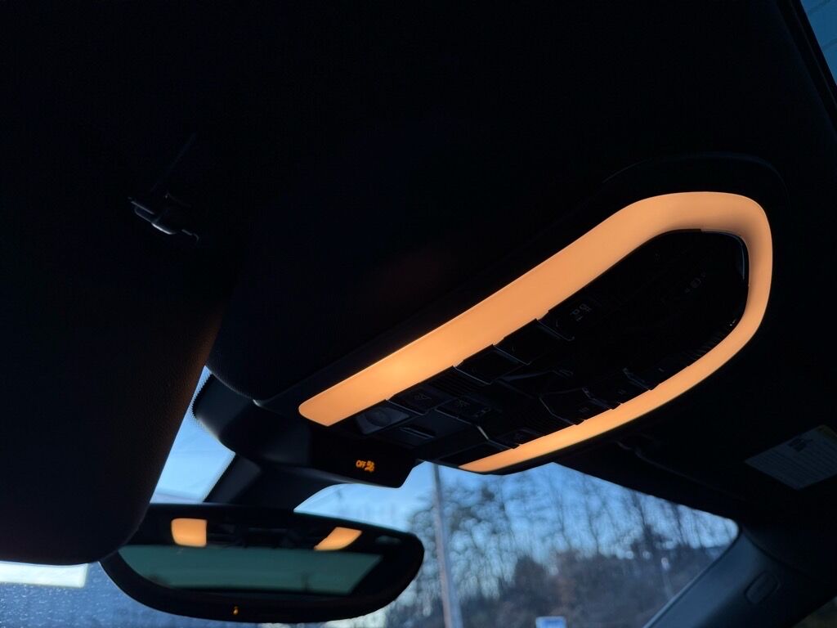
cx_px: 418
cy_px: 314
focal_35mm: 24
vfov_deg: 56.8
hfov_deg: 71.6
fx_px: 580
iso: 100
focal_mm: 6.76
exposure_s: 1/251
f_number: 1.78
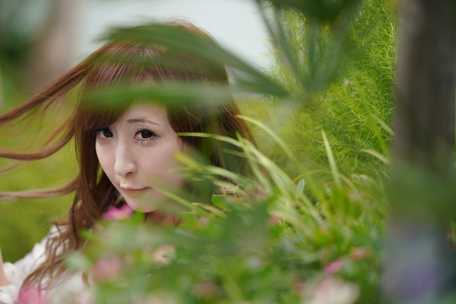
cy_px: 152
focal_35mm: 135
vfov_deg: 10.2
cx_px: 228
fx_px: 1710
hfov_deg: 15.2
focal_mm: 135
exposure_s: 1/1000
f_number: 1.8
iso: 160
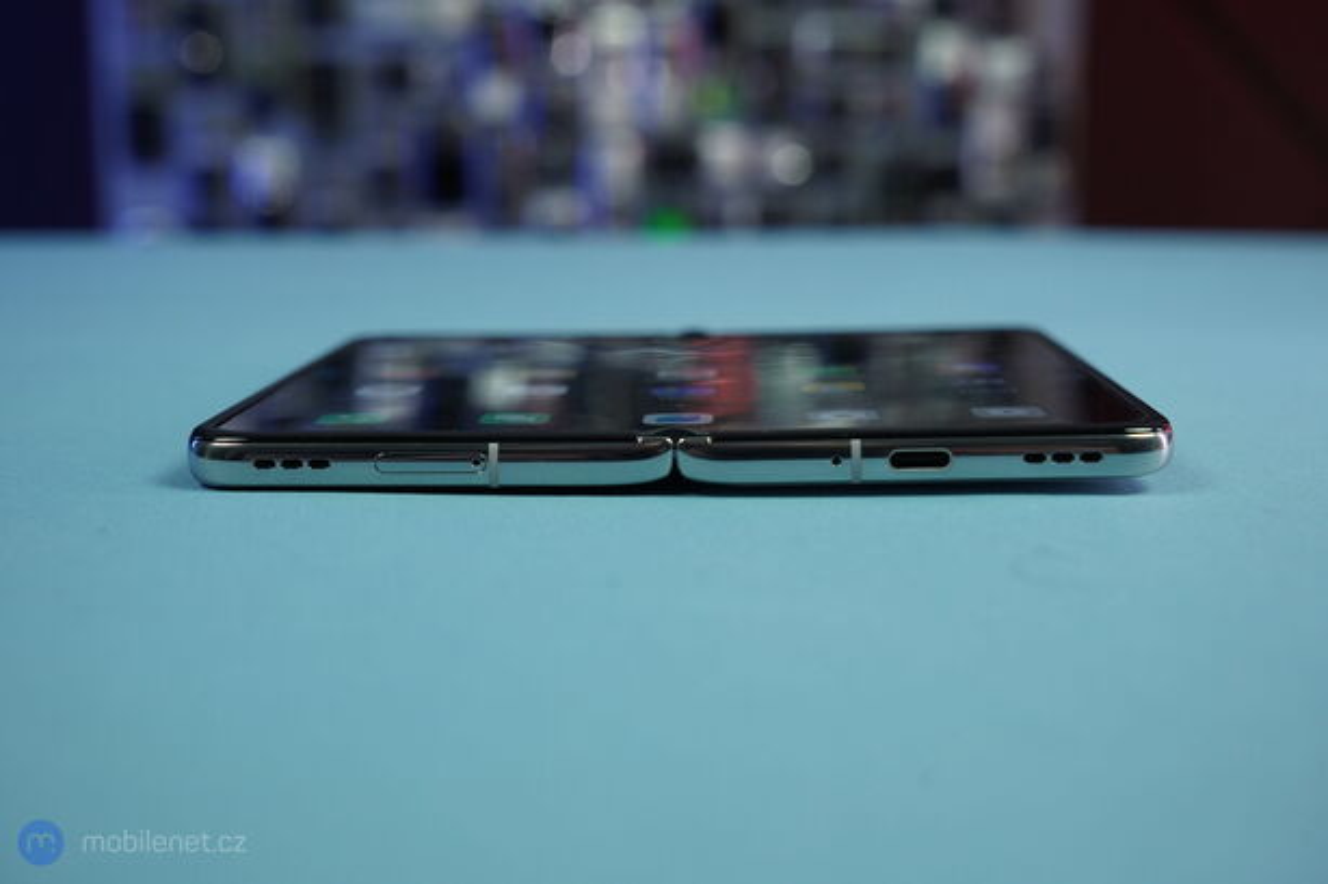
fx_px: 1881
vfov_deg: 26.5
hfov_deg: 38.9
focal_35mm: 51
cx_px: 664
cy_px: 442
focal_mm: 51
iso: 1600
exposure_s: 1/160
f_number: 7.1
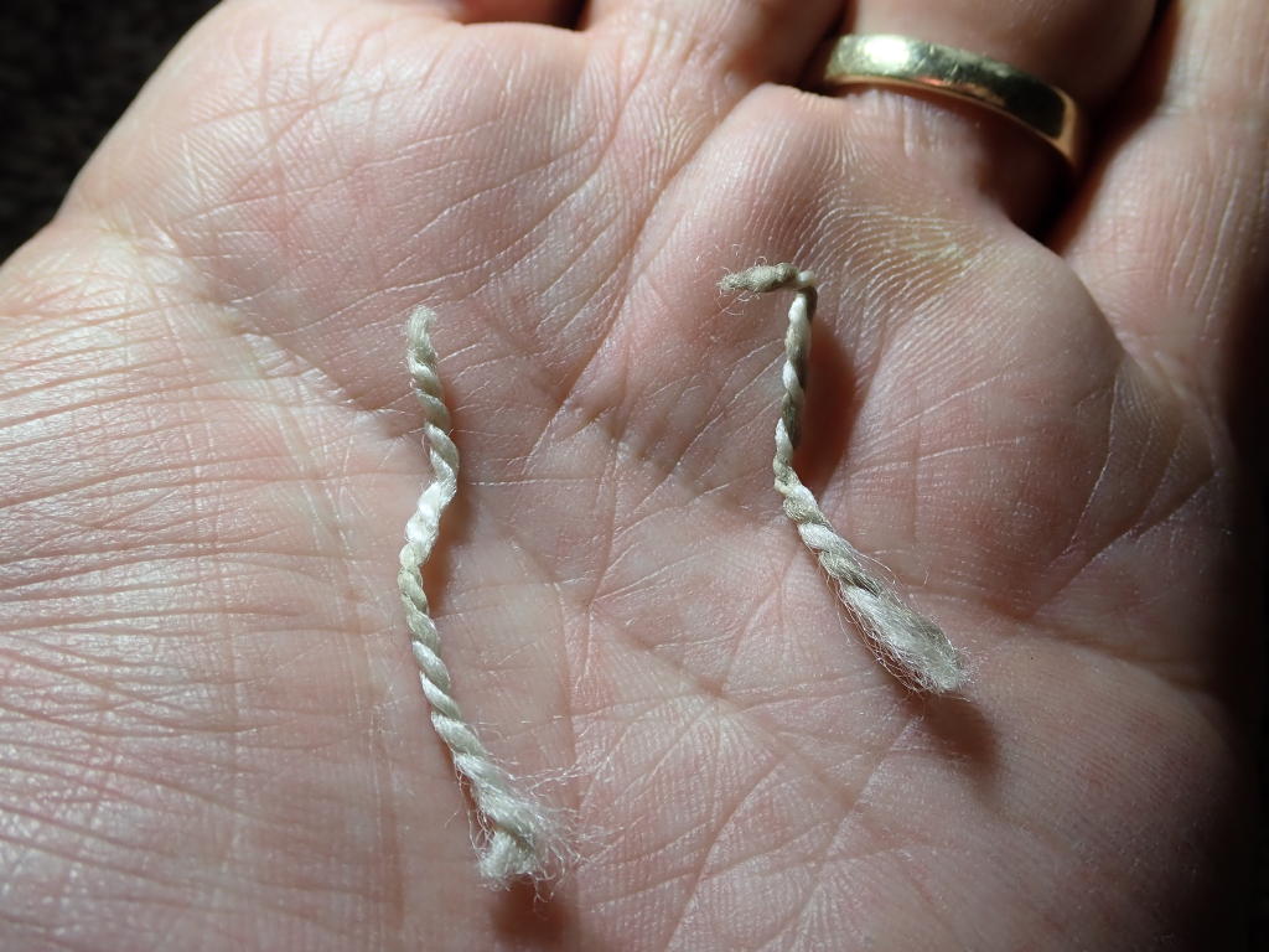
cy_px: 476
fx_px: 1466
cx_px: 634
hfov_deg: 46.8
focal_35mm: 40
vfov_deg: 36.0
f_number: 4
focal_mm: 7.34
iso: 100
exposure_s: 1/250
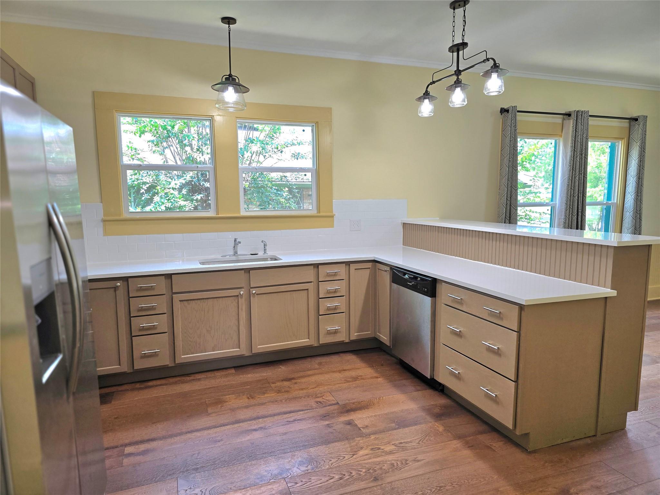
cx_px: 330
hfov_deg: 73.9
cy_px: 248
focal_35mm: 23
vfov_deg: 58.9
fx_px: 439
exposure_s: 1/120
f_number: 1.7
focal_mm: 6.3
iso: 64
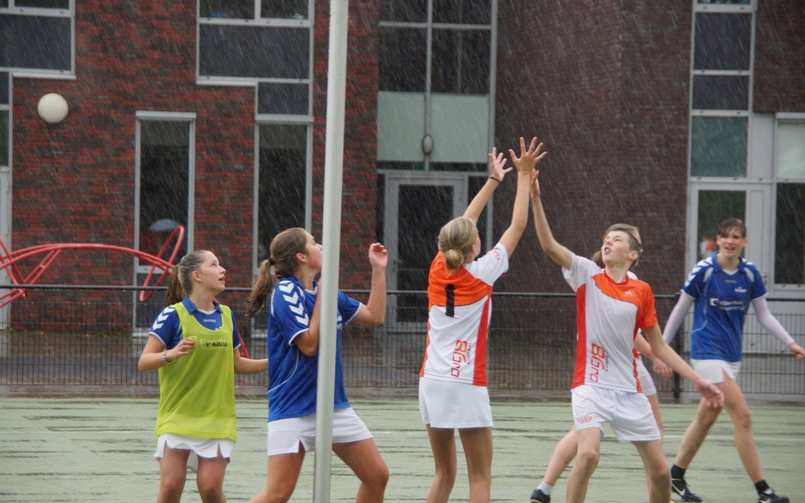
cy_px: 251
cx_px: 400
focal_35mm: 154
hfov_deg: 13.6
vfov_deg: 8.5
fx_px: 3379
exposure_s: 1/200
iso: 500
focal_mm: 100
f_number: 5.6
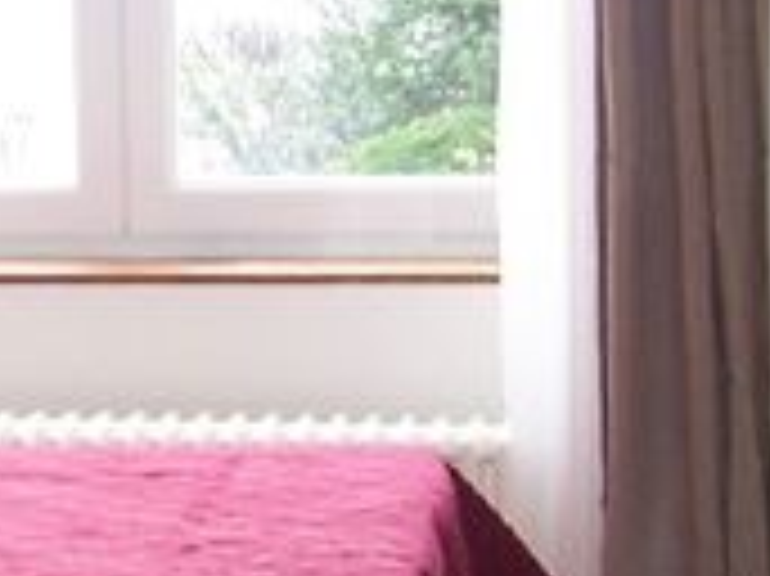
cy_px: 158
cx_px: -468
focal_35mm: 159
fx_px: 3534
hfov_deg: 11.8
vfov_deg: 9.3
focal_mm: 5.6
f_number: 2.7
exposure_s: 1/60
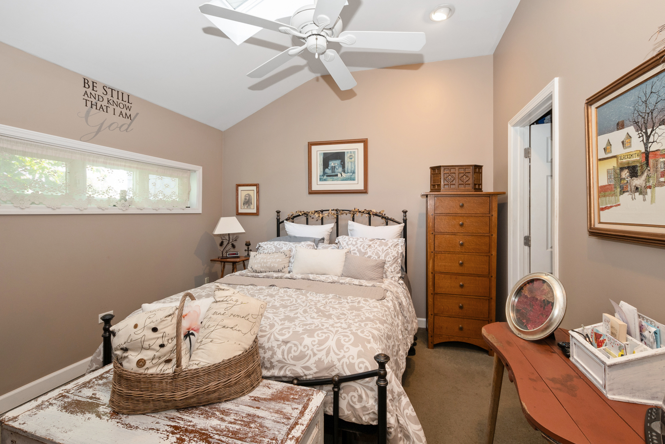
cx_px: 332
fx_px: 277
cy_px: 222
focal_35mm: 15
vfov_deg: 77.3
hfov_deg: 100.4
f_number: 7.1
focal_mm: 10
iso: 250
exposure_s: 1/8
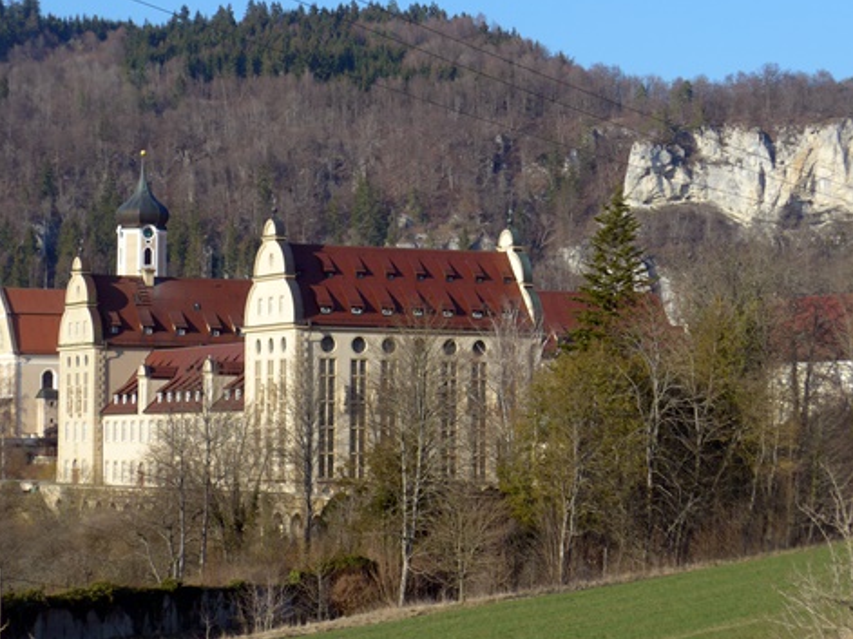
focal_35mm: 121
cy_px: 266
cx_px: 424
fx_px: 2981
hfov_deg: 16.3
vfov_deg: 12.2
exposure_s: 1/320
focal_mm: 20.4
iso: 80
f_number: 4.8
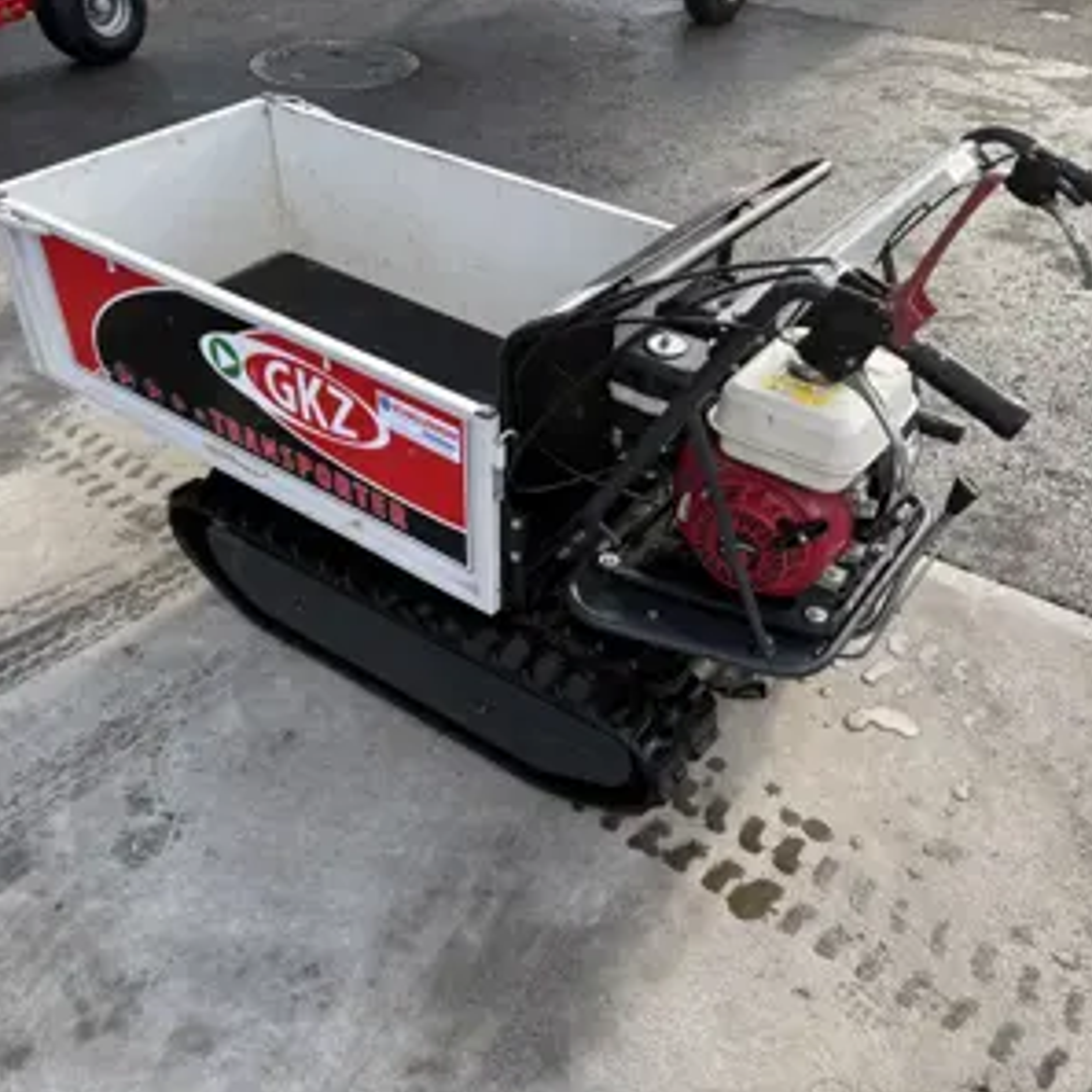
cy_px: 544
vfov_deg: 52.5
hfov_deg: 52.5
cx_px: 555
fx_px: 1106
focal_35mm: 31
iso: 50
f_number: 1.6
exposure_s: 1/527
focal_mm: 5.96
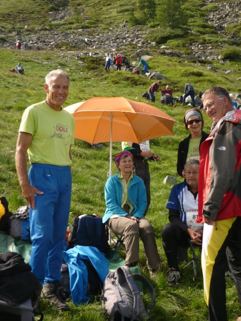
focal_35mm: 56
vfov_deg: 34.3
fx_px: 519
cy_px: 160
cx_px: 120
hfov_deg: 26.1
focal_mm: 9.2
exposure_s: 1/400
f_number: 3.4
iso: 80
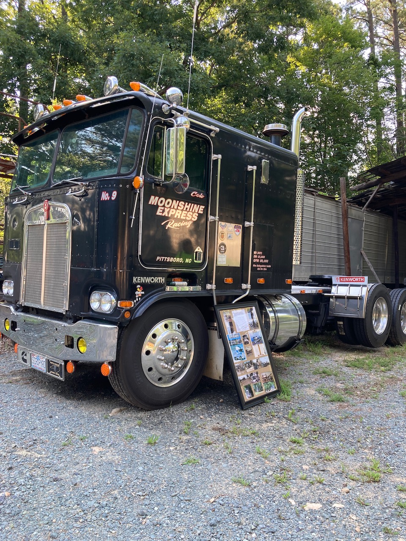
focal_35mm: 28
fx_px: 438
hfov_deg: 49.7
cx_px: 203
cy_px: 270
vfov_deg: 63.4
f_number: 1.8
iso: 32
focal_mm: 3.99
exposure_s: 1/121
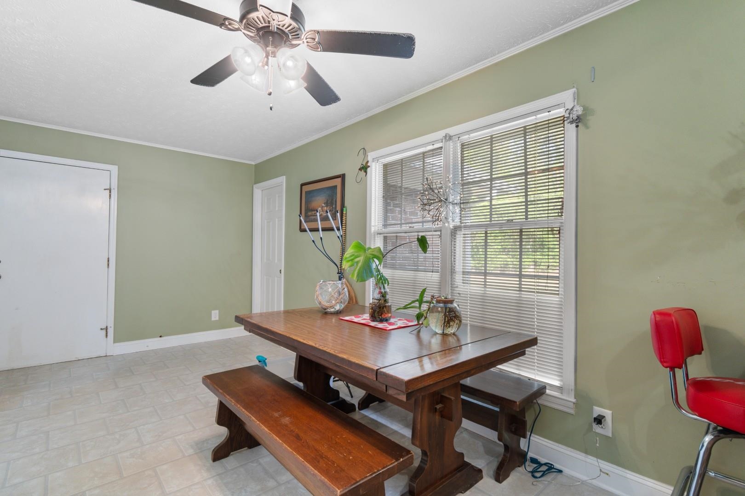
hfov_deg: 96.7
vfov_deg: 73.7
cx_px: 372
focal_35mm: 16
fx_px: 331
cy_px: 248
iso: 100
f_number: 4.8
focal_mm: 11
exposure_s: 1/6
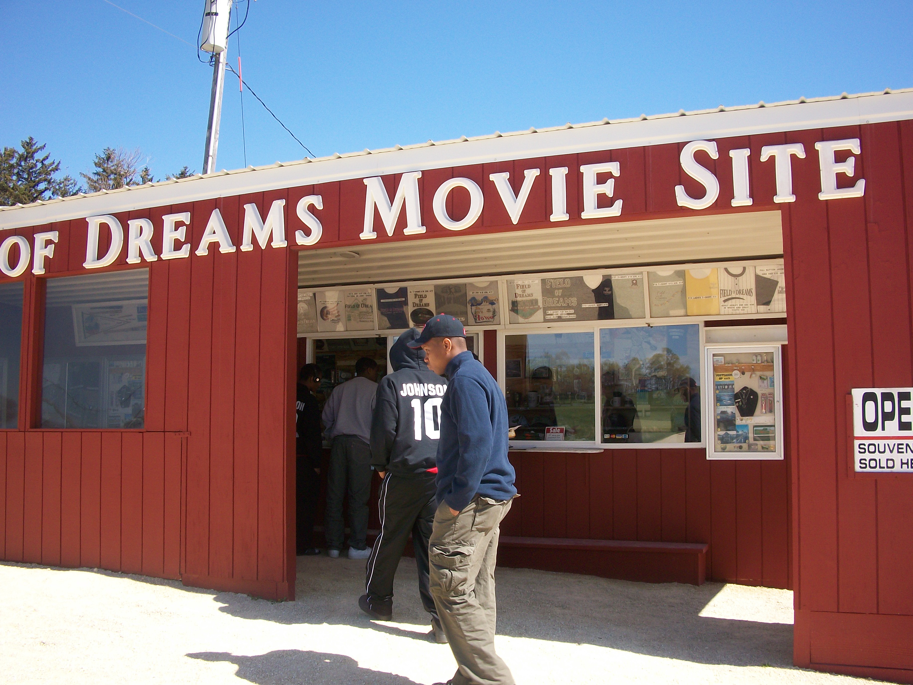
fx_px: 923
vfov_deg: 40.7
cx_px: 456
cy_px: 342
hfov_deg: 52.6
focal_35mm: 35
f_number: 5.6
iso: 80
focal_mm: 6.3
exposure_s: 1/200
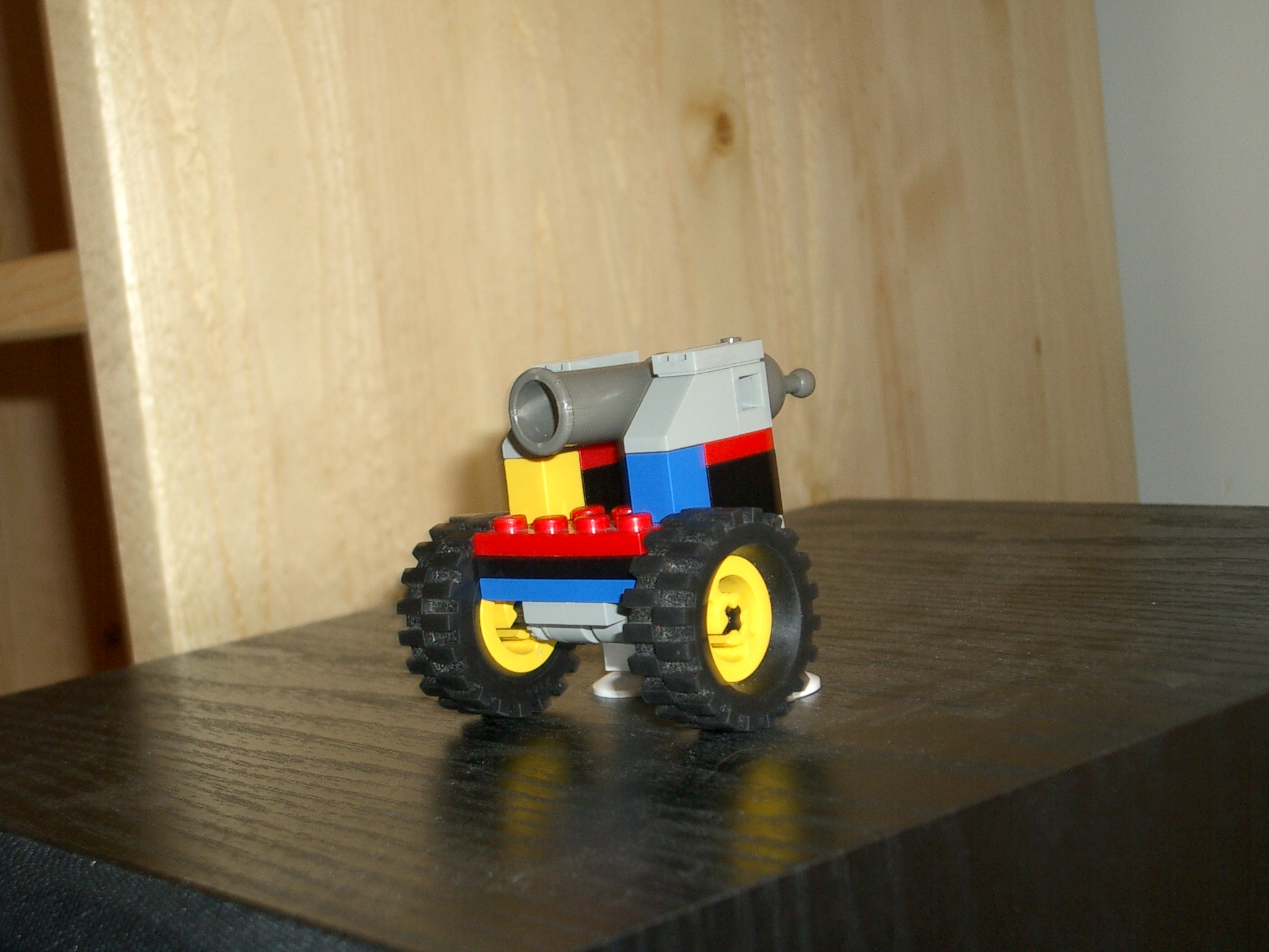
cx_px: 634
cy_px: 476
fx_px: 2273
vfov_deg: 23.7
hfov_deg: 31.2
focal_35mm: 62
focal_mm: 10.2
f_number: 3.5
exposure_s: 1/40
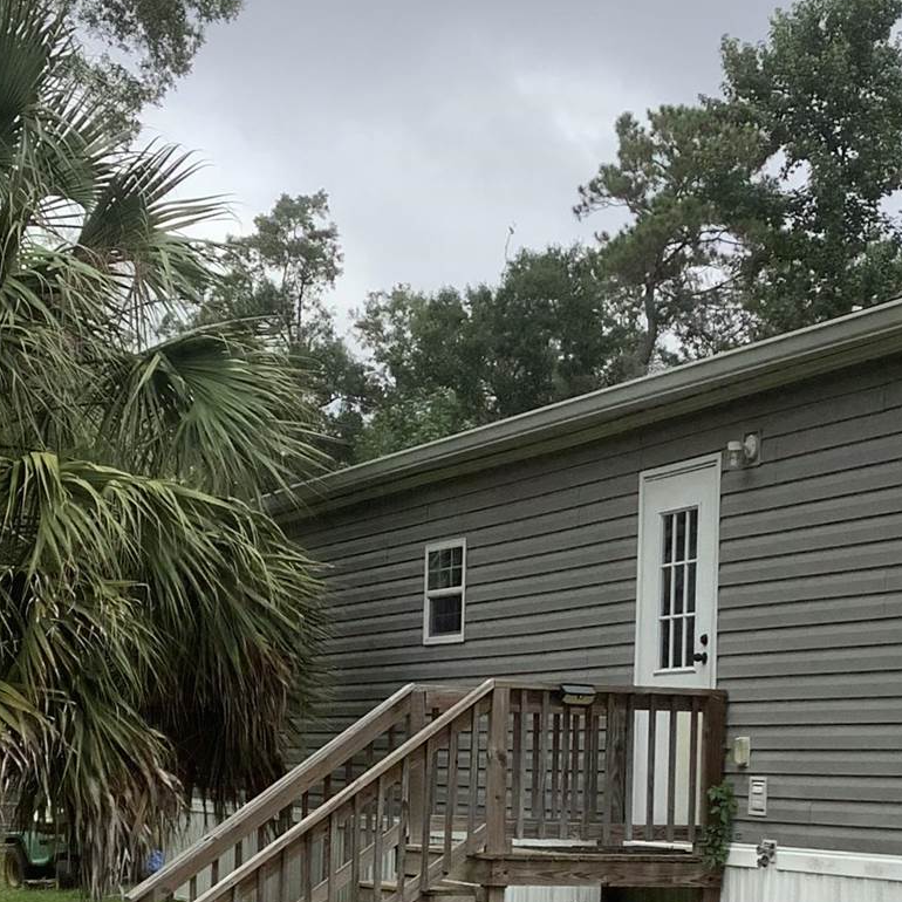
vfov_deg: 20.7
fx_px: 2417
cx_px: 589
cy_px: 806
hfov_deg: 21.1
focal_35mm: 82
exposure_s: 1/536
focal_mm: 3.3
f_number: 2.4
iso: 25
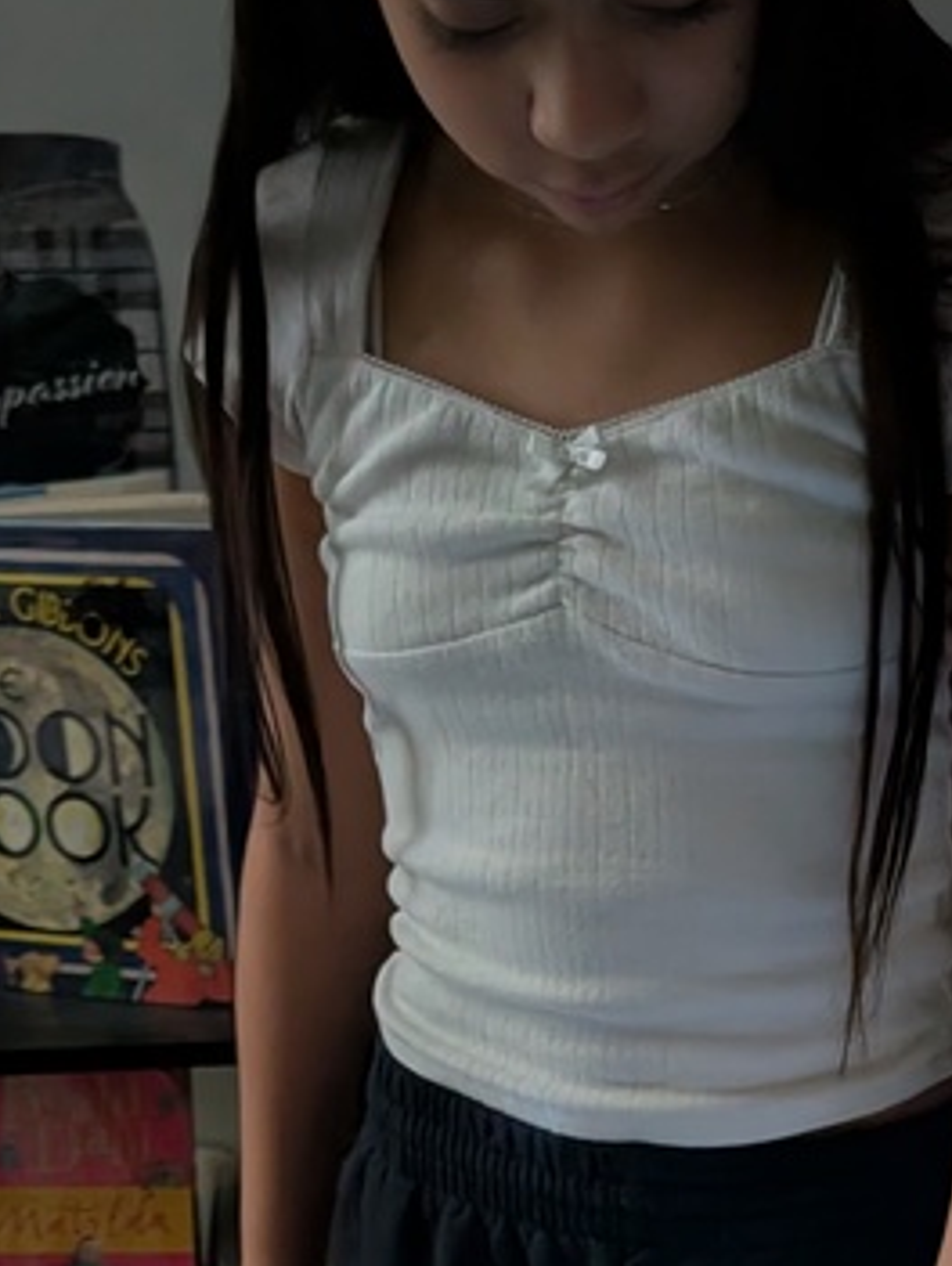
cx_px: 741
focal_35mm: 70
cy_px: 1421
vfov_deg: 25.5
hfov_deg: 20.8
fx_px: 2562
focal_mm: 6.9
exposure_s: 1/14.9
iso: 957
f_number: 1.68
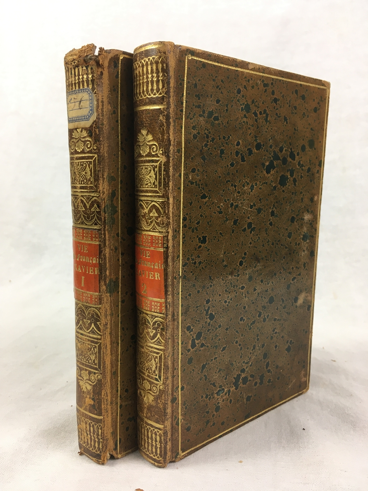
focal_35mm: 29
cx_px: 184
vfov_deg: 61.7
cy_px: 246
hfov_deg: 48.2
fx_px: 411
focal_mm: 4.15
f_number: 2.2
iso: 25
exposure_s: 1/40
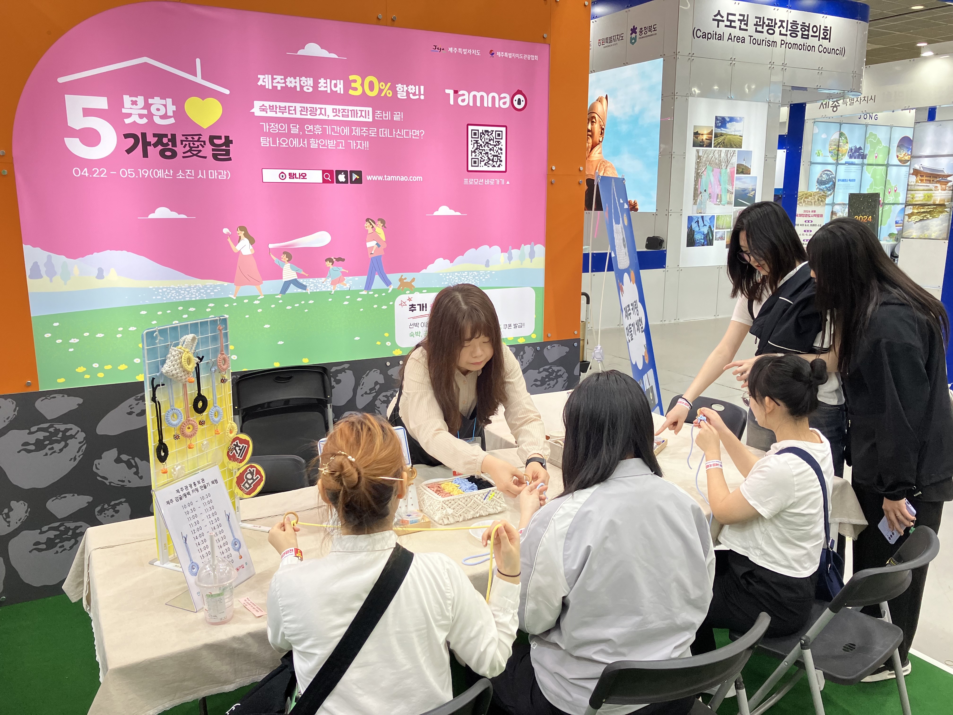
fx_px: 771
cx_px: 476
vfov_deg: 49.7
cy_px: 358
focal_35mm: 28
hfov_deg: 63.4
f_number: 1.8
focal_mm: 3.99
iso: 50
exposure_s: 1/120
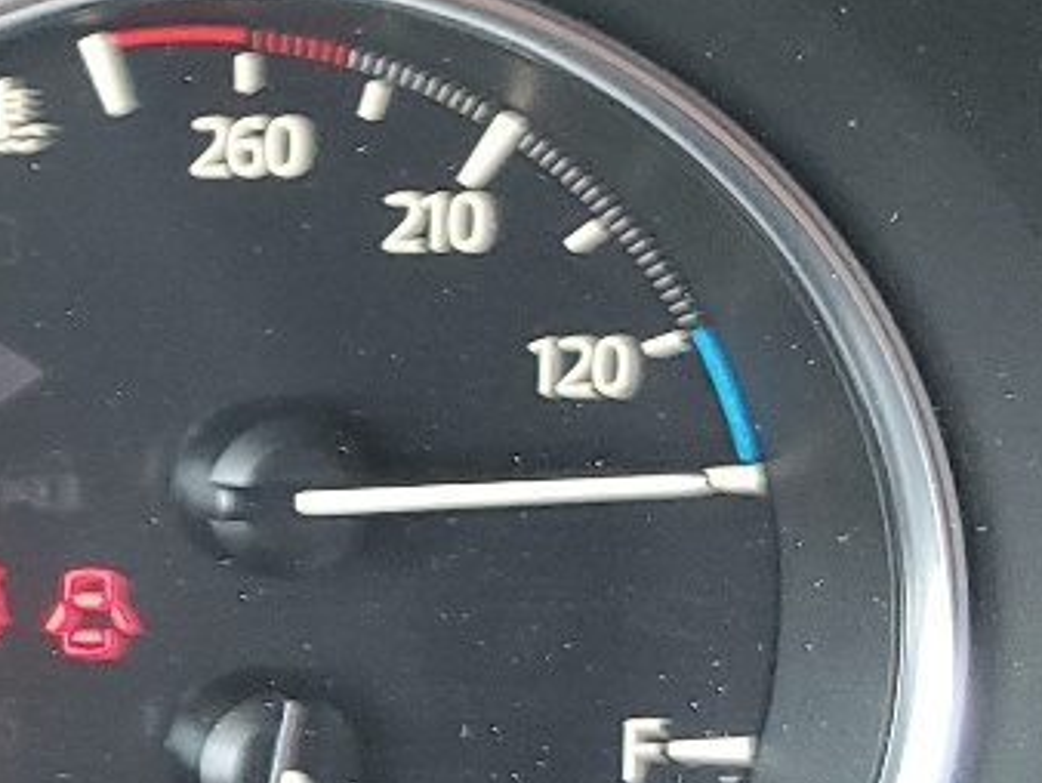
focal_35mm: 123
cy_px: 330
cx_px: -1341
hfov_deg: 12.9
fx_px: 3705
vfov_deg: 12.1
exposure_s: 1/60.2
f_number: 1.5
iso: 107
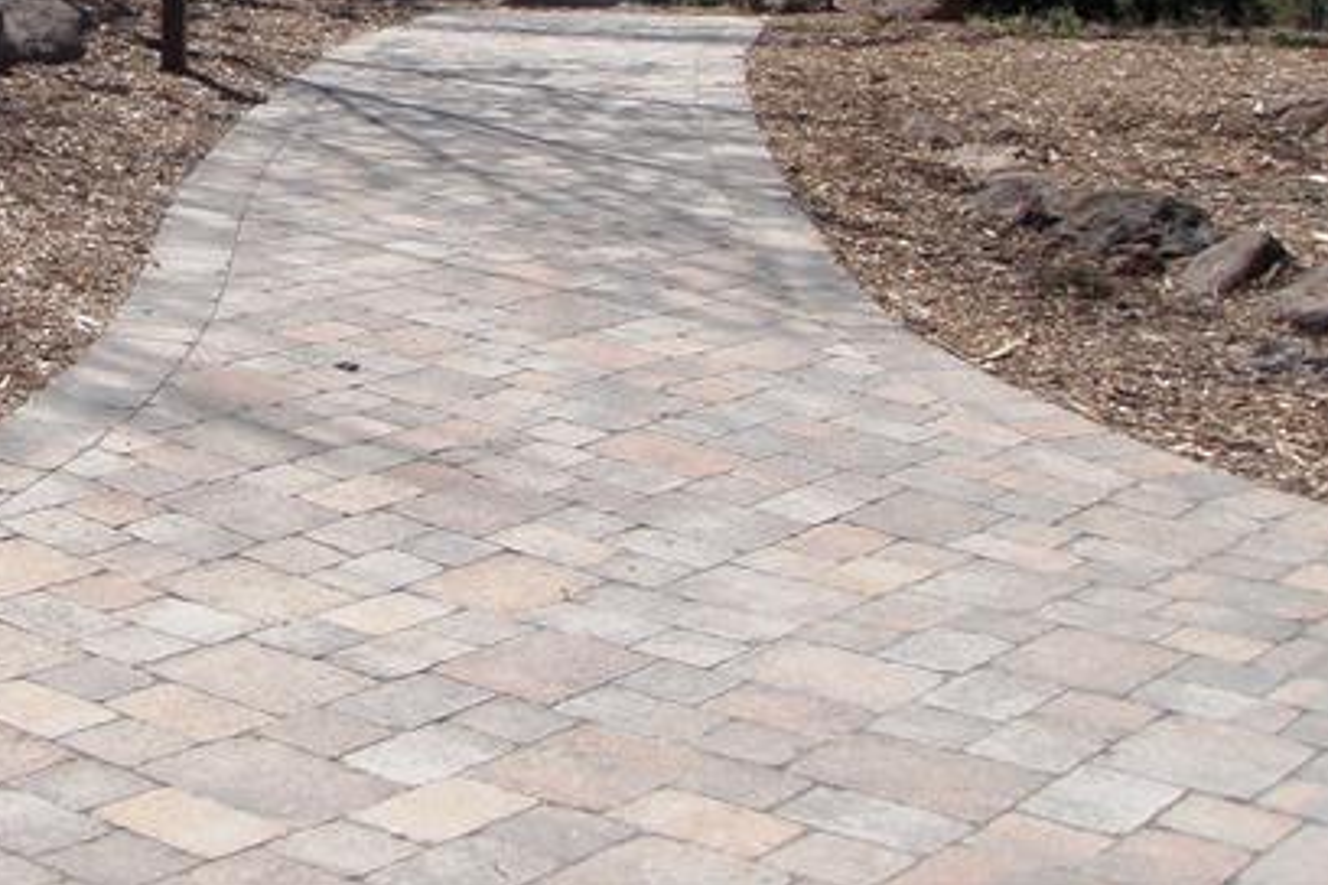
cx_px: 339
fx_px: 2287
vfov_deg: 21.5
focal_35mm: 62
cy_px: 111
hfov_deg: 31.8
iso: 80
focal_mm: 6.7
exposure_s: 1/640
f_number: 4.5
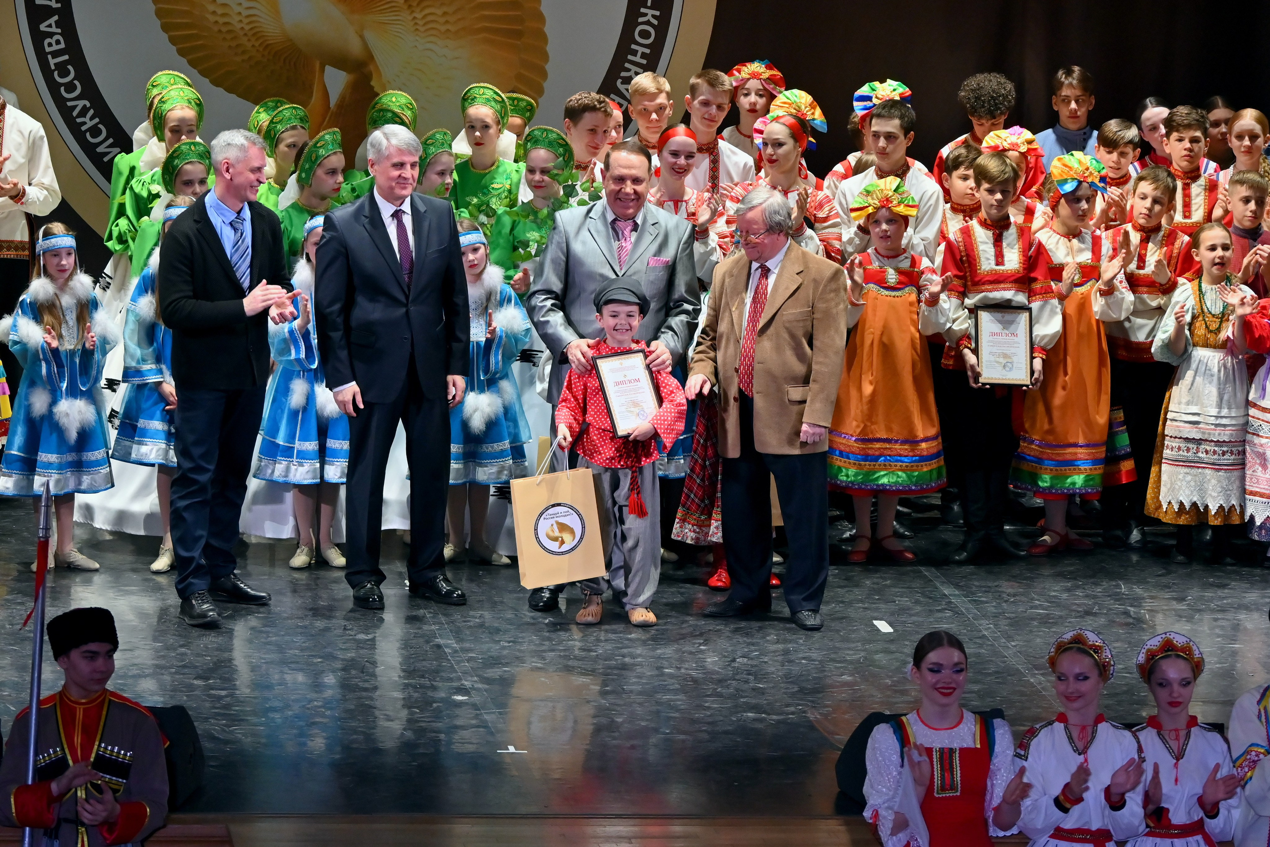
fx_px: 5080
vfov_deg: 9.5
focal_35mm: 144
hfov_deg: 14.3
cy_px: 424
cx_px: 635
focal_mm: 96
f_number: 5.6
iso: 800
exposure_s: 1/180
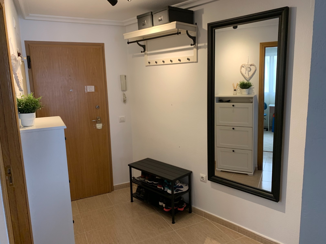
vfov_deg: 53.1
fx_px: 245
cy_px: 122
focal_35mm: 26
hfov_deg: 67.3
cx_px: 163
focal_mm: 4.25
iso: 100
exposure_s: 1/60
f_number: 1.8
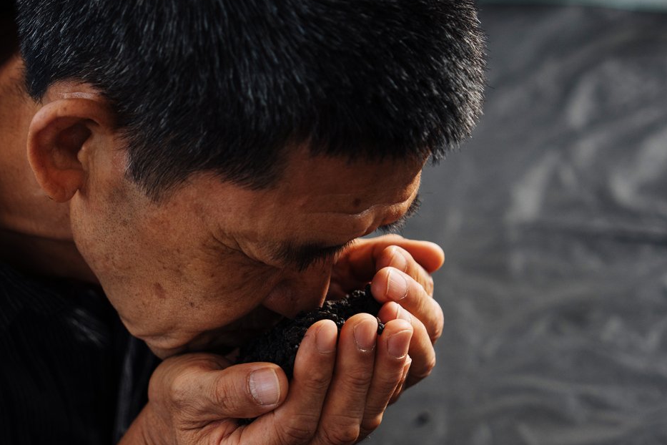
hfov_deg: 15.2
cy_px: 275
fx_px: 2501
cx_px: 267
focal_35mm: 135
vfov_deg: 10.2
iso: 200
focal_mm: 70
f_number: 2.8
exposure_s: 1/125
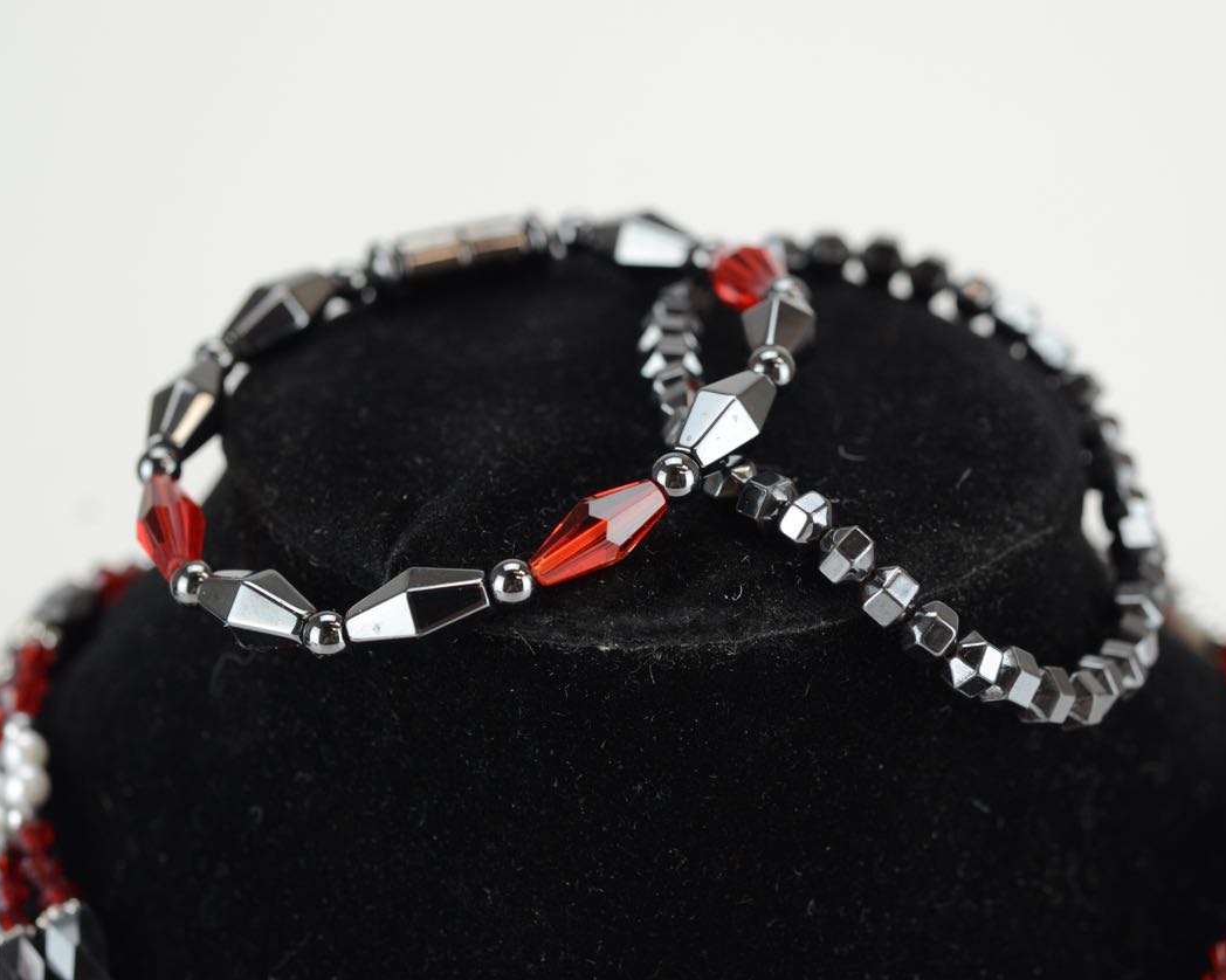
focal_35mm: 103
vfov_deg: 14.9
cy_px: 485
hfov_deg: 18.6
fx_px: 3737
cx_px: 690
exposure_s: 1/125
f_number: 6.3
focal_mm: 60
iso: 640
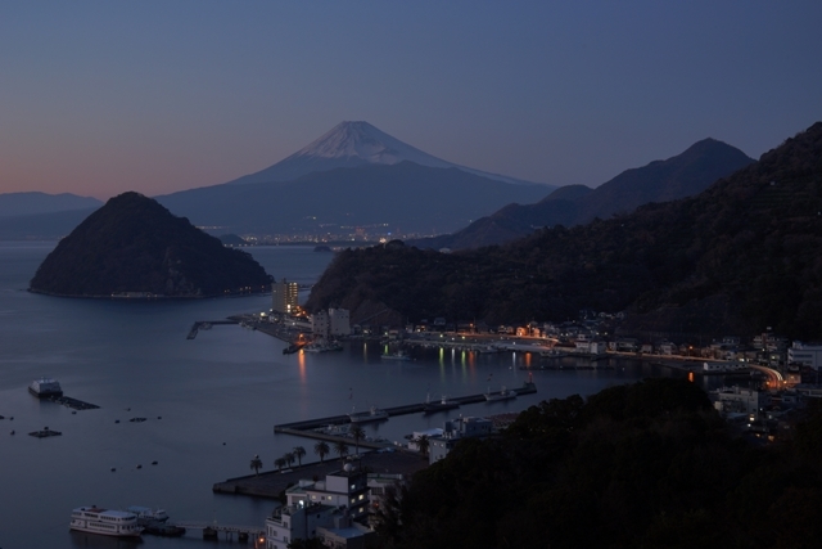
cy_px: 274
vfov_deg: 27.0
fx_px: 1142
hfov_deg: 39.6
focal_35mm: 50
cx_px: 411
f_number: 16
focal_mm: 50
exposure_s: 20
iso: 50
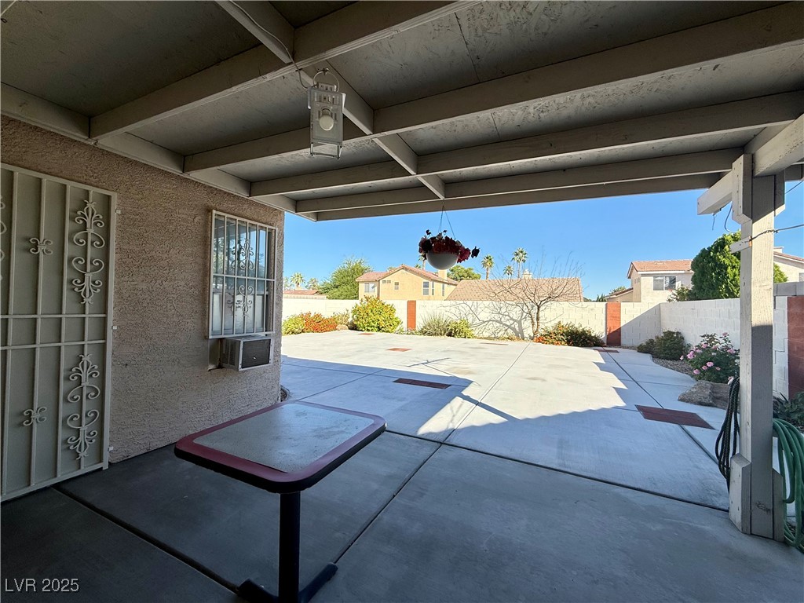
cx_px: 402
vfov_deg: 85.7
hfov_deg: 102.1
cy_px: 302
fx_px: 325
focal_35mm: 14
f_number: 2.2
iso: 50
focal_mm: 2.22
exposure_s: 1/1399
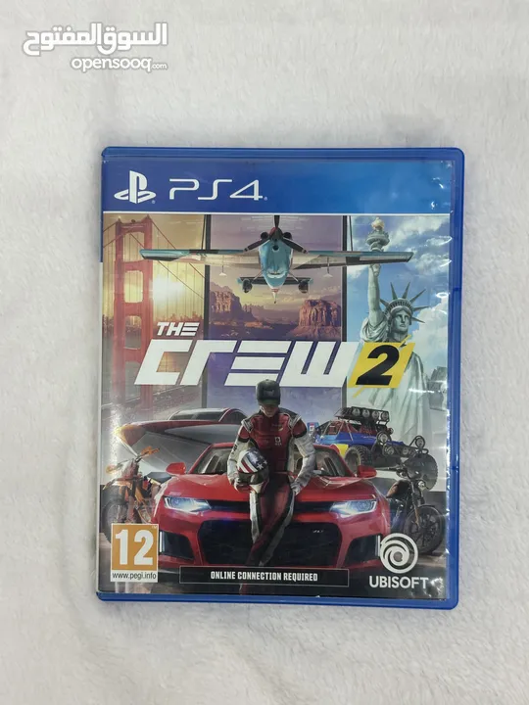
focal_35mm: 48
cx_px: 264
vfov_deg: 39.7
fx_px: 978
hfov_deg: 30.3
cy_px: 352
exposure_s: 1/50
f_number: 1.78
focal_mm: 6.86
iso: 100
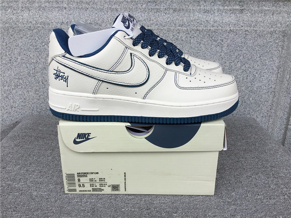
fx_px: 261
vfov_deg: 45.4
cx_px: 146
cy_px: 109
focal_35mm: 31
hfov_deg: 58.4
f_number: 2.4
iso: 25
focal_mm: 3.3
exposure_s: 1/394
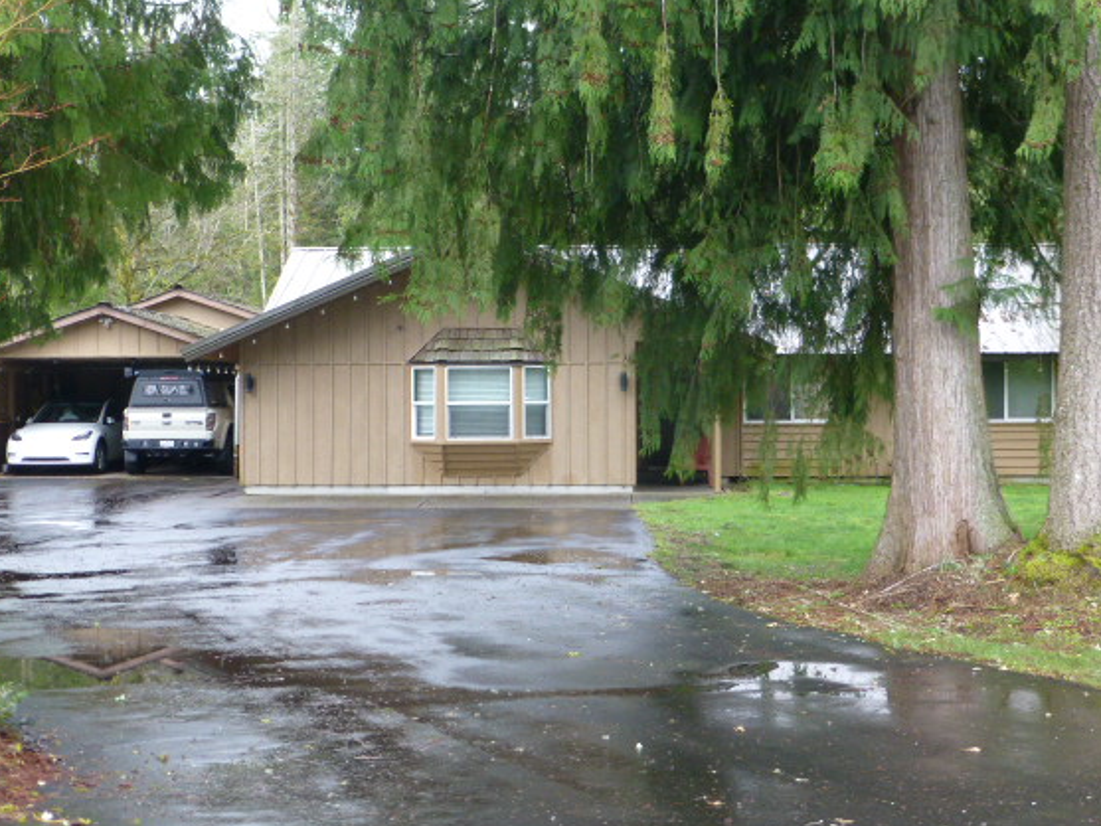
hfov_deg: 35.5
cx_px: 575
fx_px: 1718
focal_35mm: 54
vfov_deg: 27.0
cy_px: 360
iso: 320
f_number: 4.2
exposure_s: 1/60
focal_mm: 8.5
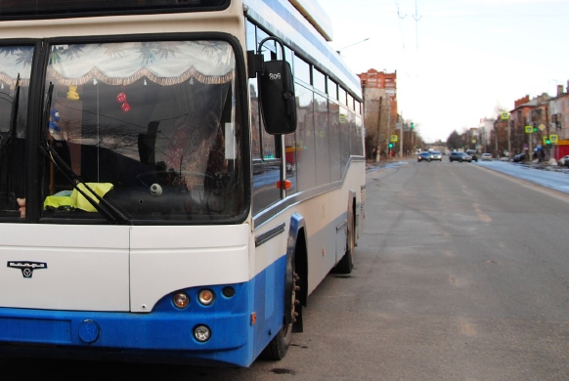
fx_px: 1076
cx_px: 81
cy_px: 71
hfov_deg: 28.7
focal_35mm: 68
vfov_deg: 19.9
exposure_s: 1/640
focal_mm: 22
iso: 200
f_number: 3.8
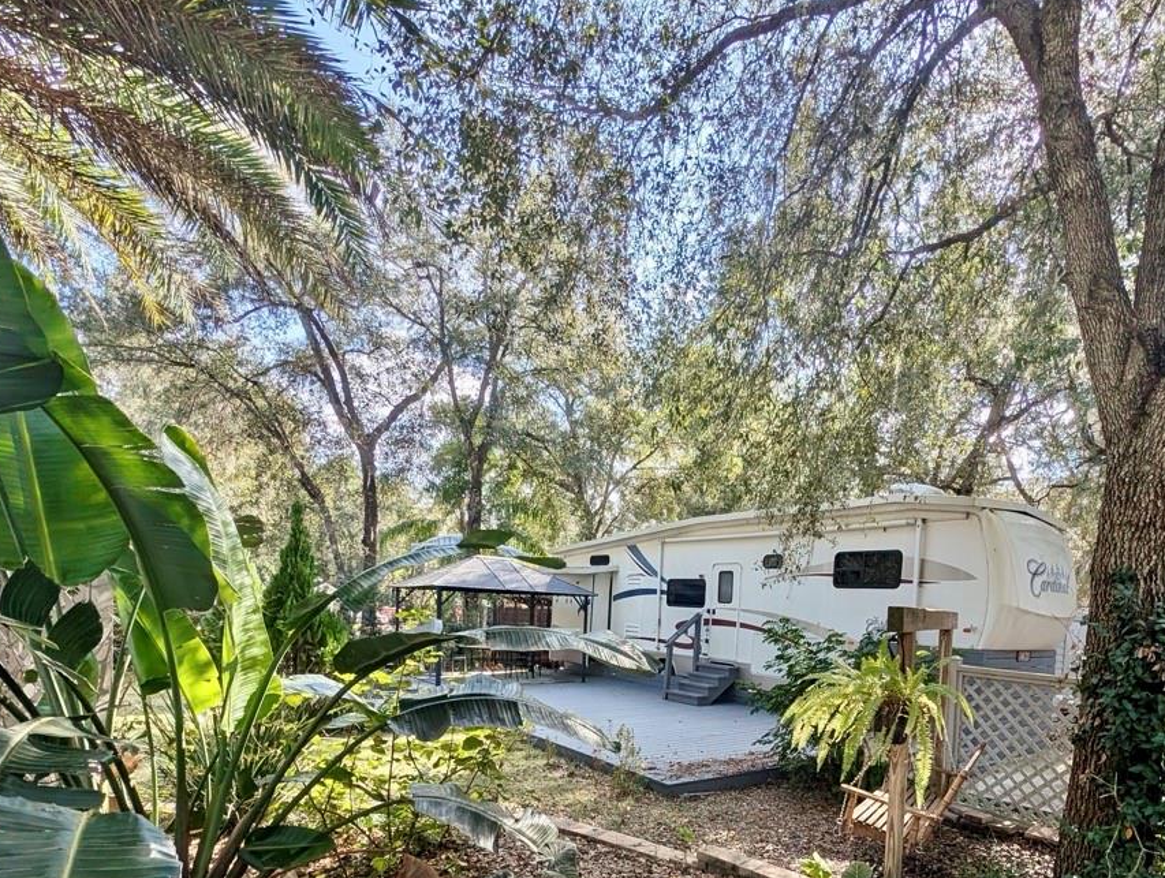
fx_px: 607
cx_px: 679
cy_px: 654
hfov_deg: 86.9
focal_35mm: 18
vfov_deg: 67.4
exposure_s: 1/533
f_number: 1.95
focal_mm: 2.23
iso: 37
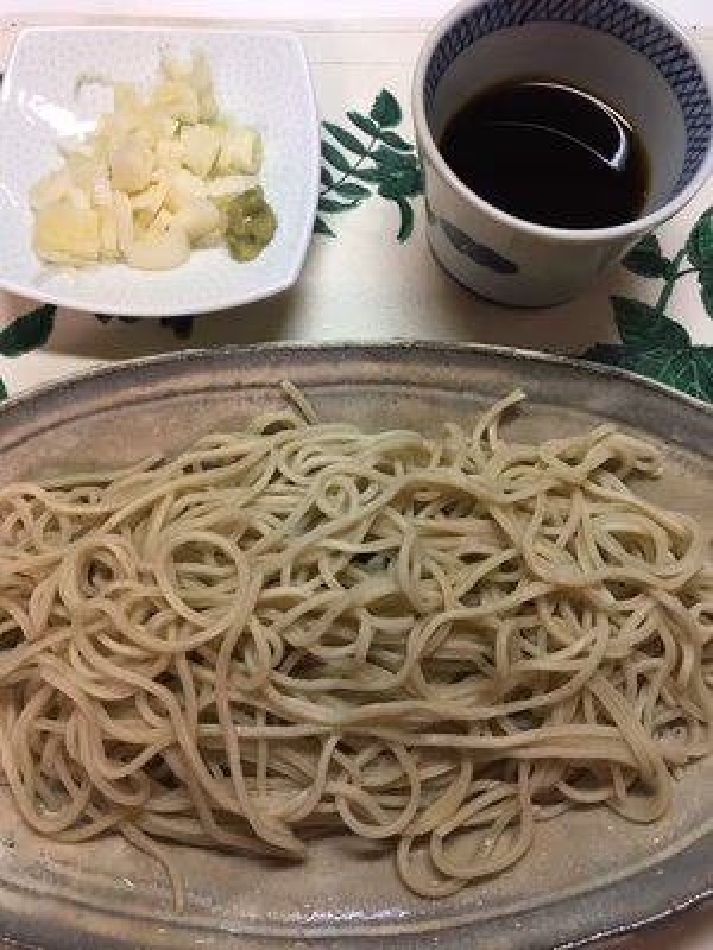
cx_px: 356
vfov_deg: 61.7
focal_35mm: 29
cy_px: 475
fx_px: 796
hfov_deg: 48.2
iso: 64
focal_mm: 4.15
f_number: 2.2
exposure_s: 1/30
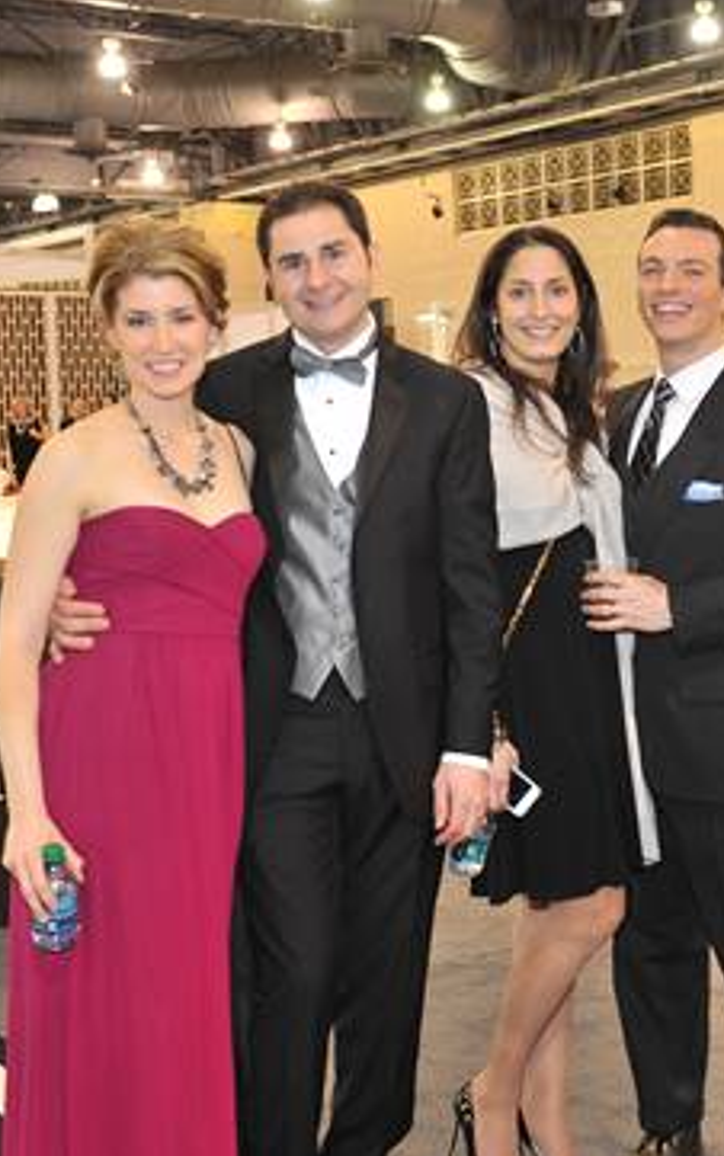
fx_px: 1955
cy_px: 580
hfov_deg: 20.8
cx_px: 548
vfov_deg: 33.0
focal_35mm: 62
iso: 1250
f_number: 4.5
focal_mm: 40
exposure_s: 1/80
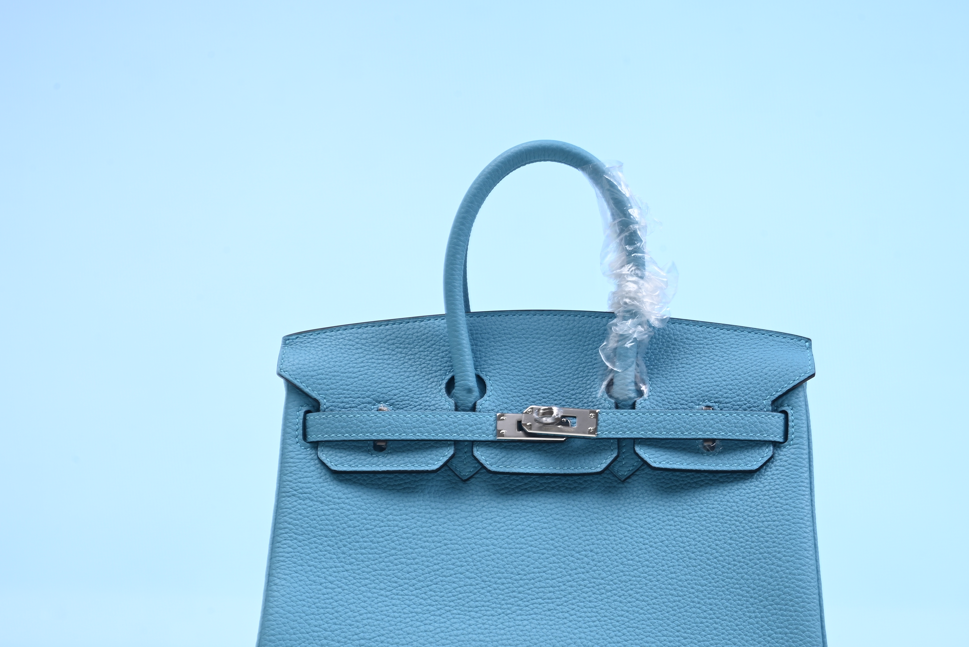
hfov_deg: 32.3
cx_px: 559
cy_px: 482
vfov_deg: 21.7
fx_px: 1669
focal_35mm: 62
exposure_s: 1/2
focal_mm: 40
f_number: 16
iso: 100
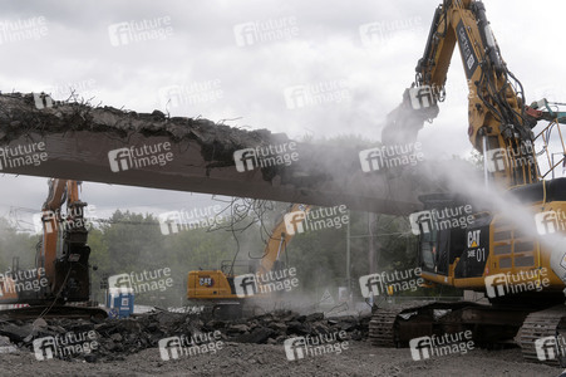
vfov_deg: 29.8
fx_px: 707
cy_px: 188
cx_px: 283
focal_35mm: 45
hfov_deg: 43.6
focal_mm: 30
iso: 100
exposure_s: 1/320
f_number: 6.3
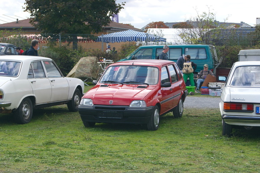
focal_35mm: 82
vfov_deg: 16.6
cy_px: 86
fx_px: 596
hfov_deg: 24.6
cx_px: 130
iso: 100
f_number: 8
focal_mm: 55
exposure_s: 1/125
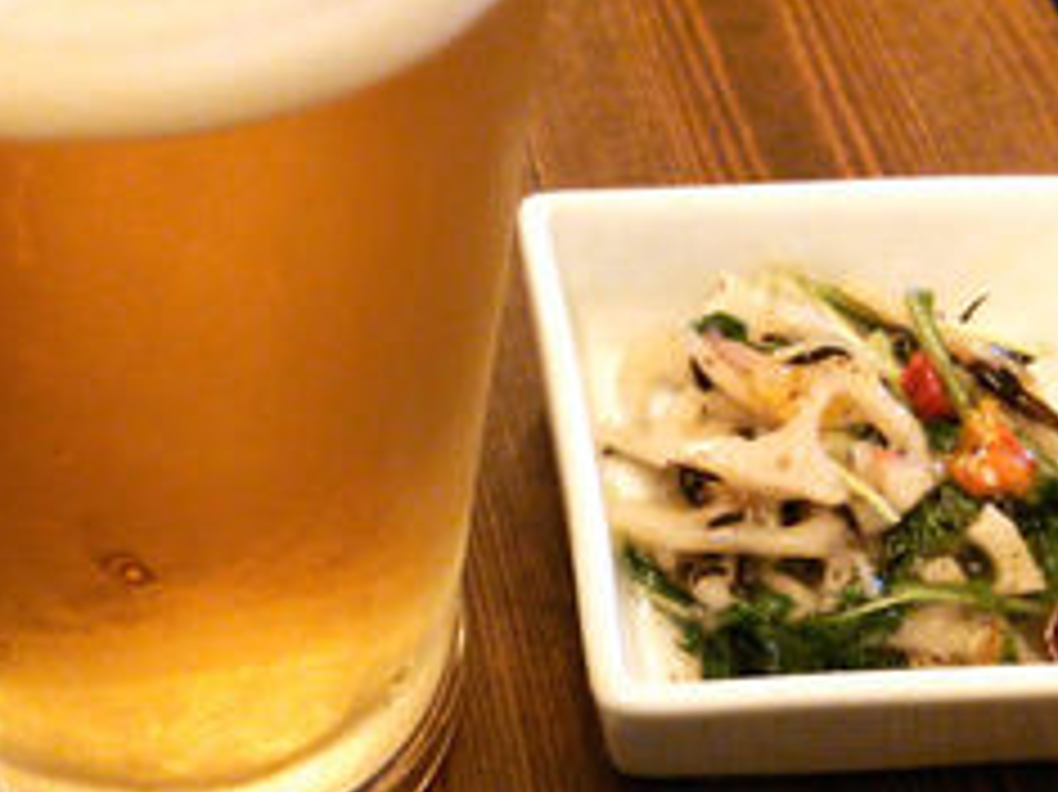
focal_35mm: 51
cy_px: 405
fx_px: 1558
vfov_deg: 28.5
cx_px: 414
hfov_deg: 37.3
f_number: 1.94
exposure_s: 1/17
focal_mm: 4.06
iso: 320
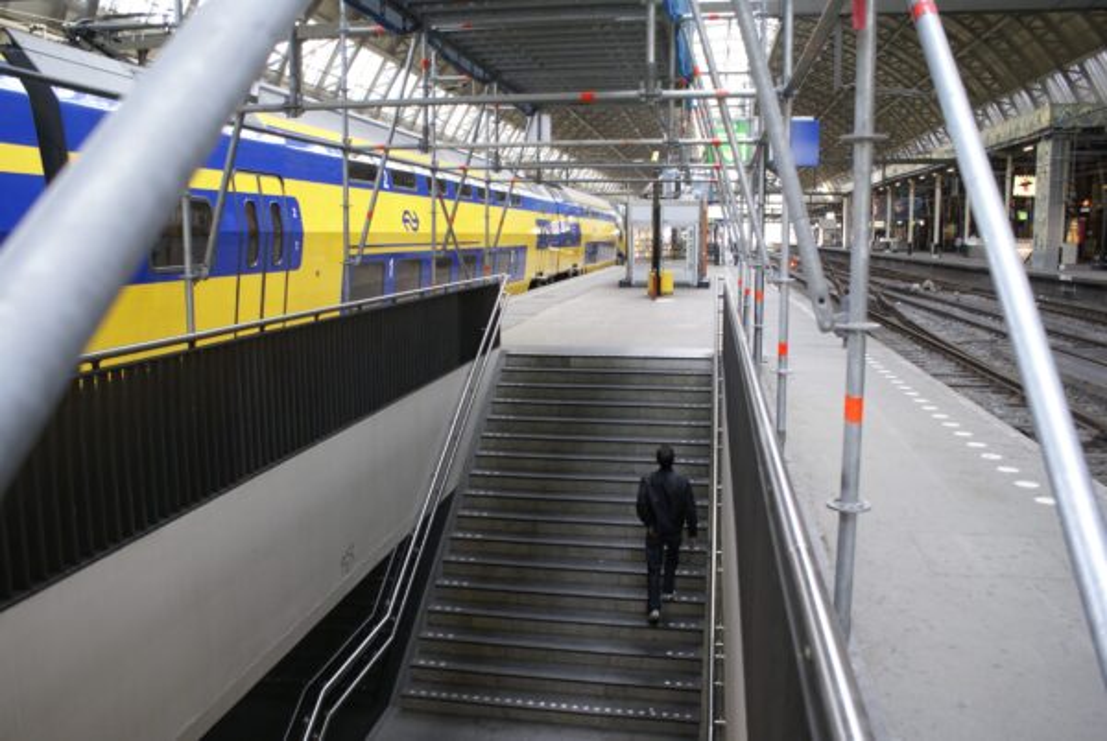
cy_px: 370
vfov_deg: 43.7
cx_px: 554
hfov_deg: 61.9
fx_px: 924
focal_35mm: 30
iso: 250
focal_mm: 20
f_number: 4
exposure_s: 1/30
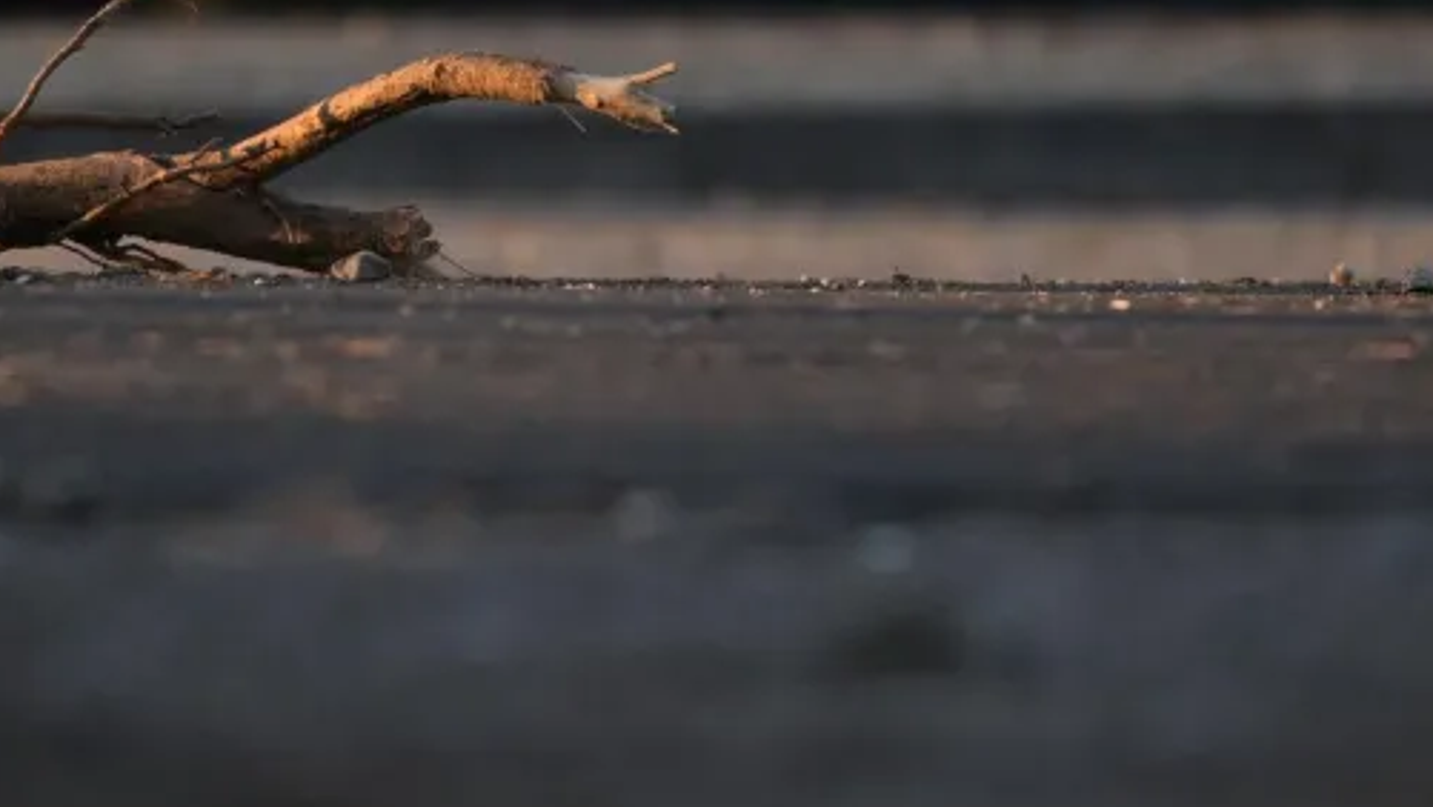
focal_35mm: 636
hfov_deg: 3.4
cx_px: 566
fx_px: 24170
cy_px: 339
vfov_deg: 1.9
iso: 400
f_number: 2.8
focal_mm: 400
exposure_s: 1/1600
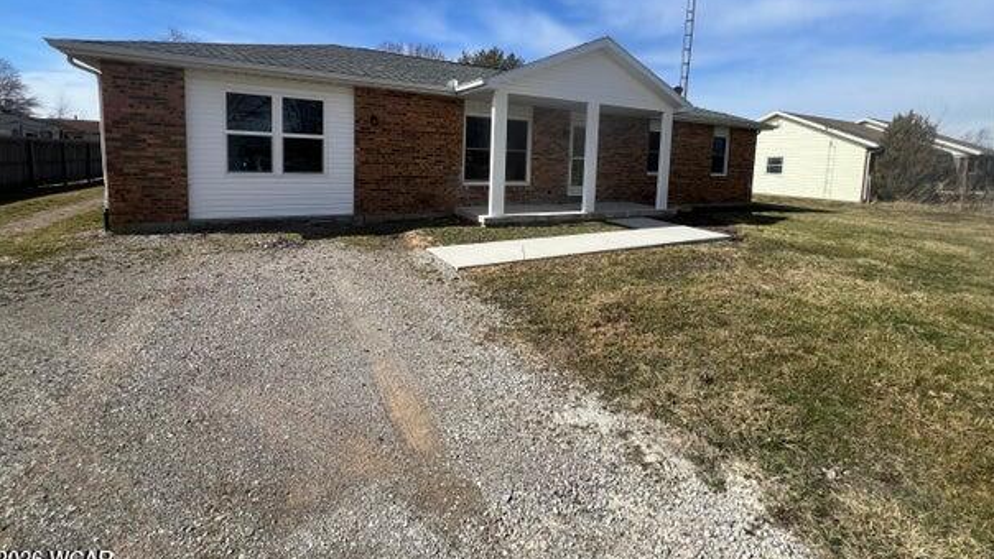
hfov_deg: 103.0
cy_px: 201
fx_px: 395
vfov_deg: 69.1
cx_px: 497
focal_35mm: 15
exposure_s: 1/1727
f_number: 1.8
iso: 32
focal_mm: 1.57
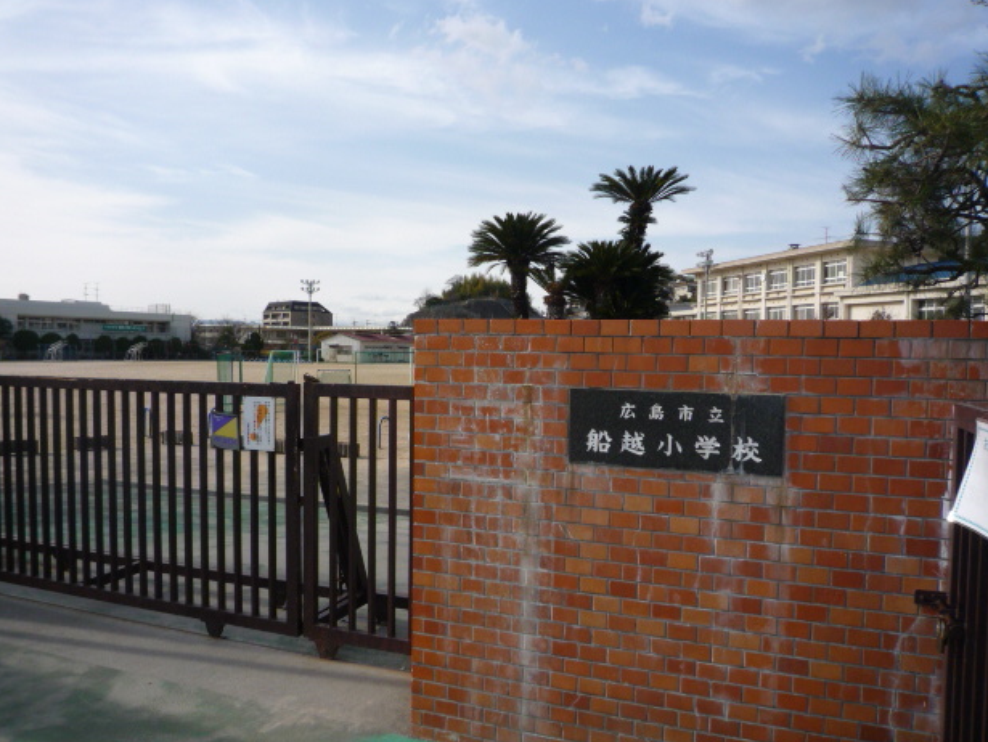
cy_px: 382
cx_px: 500
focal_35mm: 26
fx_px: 743
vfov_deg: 53.1
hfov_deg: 67.3
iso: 100
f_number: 4
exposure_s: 1/640
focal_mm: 4.4
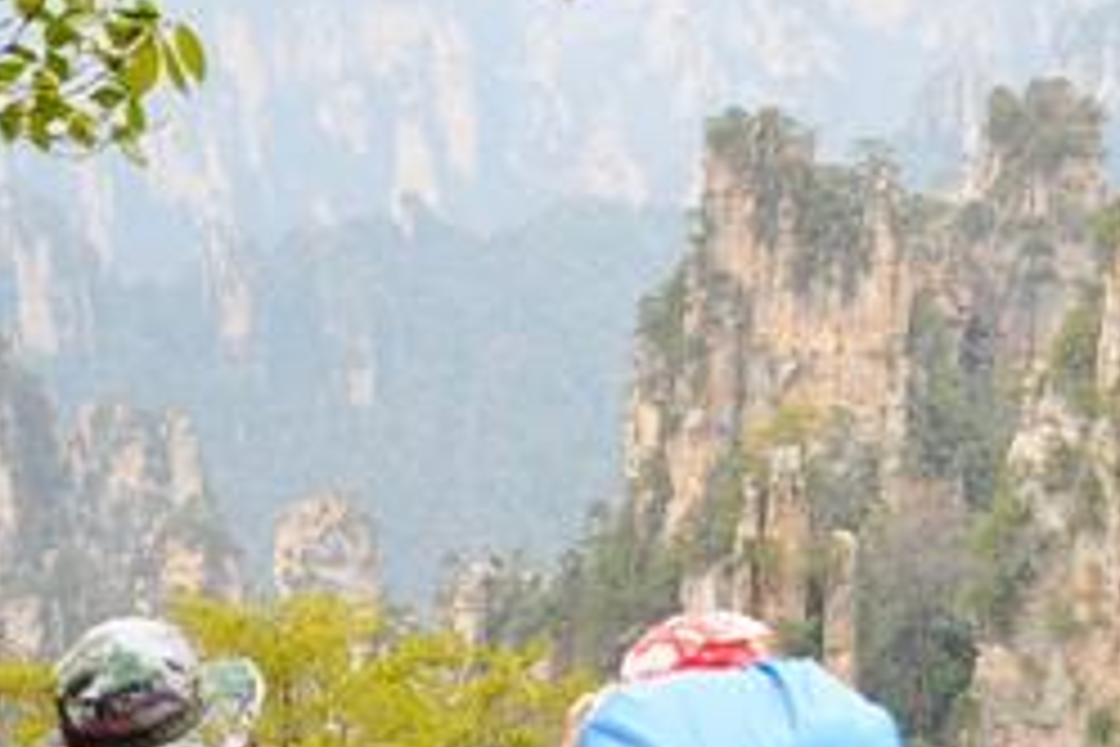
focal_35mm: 90
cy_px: 655
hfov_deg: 22.1
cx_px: 976
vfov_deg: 15.0
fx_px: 2806
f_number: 5
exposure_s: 1/100
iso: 200
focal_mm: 25
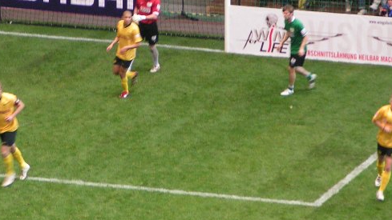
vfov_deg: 3.5
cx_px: 171
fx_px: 3648
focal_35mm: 351
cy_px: 34
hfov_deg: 6.2
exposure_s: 1/50
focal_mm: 30.1
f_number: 3.5
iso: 200
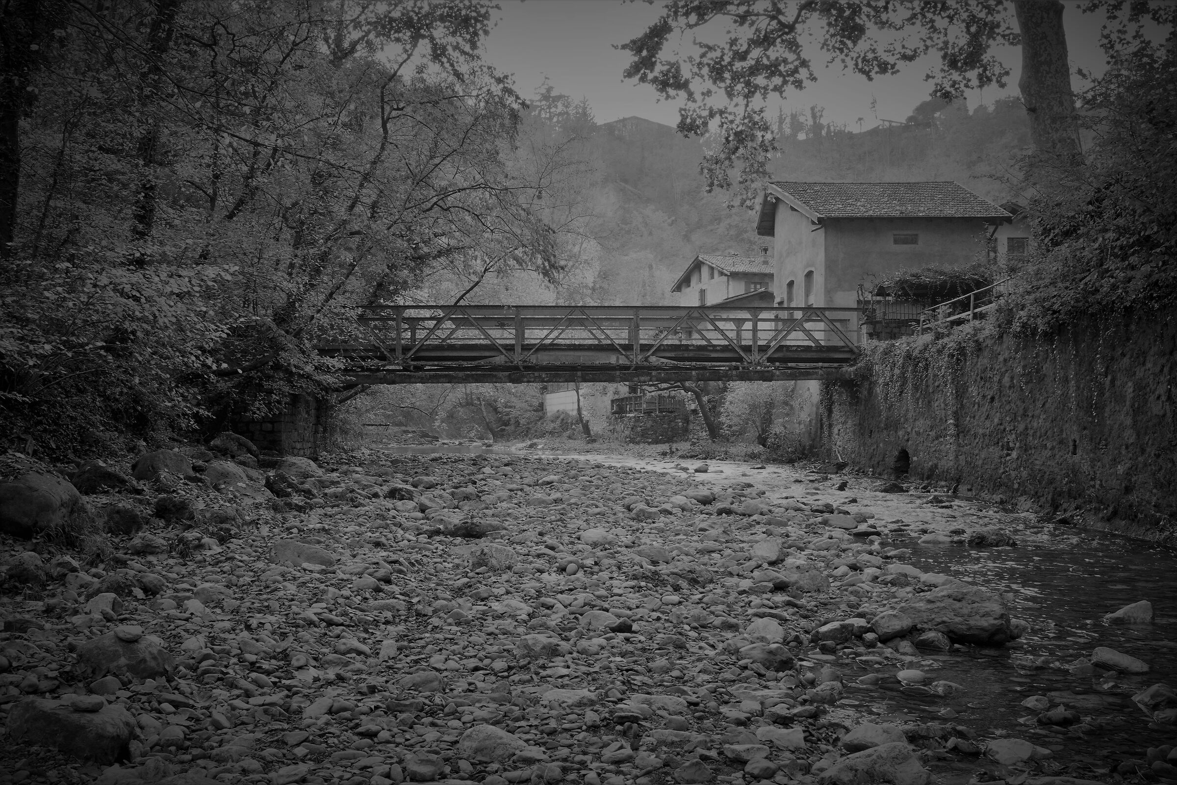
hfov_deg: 59.5
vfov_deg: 41.7
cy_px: 392
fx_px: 1030
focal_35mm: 32
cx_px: 588
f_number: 11
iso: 1250
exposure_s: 1/40
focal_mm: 21
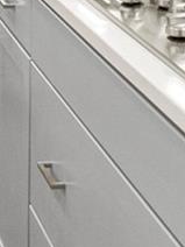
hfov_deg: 10.5
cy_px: -200
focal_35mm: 130
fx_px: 926
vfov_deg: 13.6
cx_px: -186
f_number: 9
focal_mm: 14
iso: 1600
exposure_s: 1/15
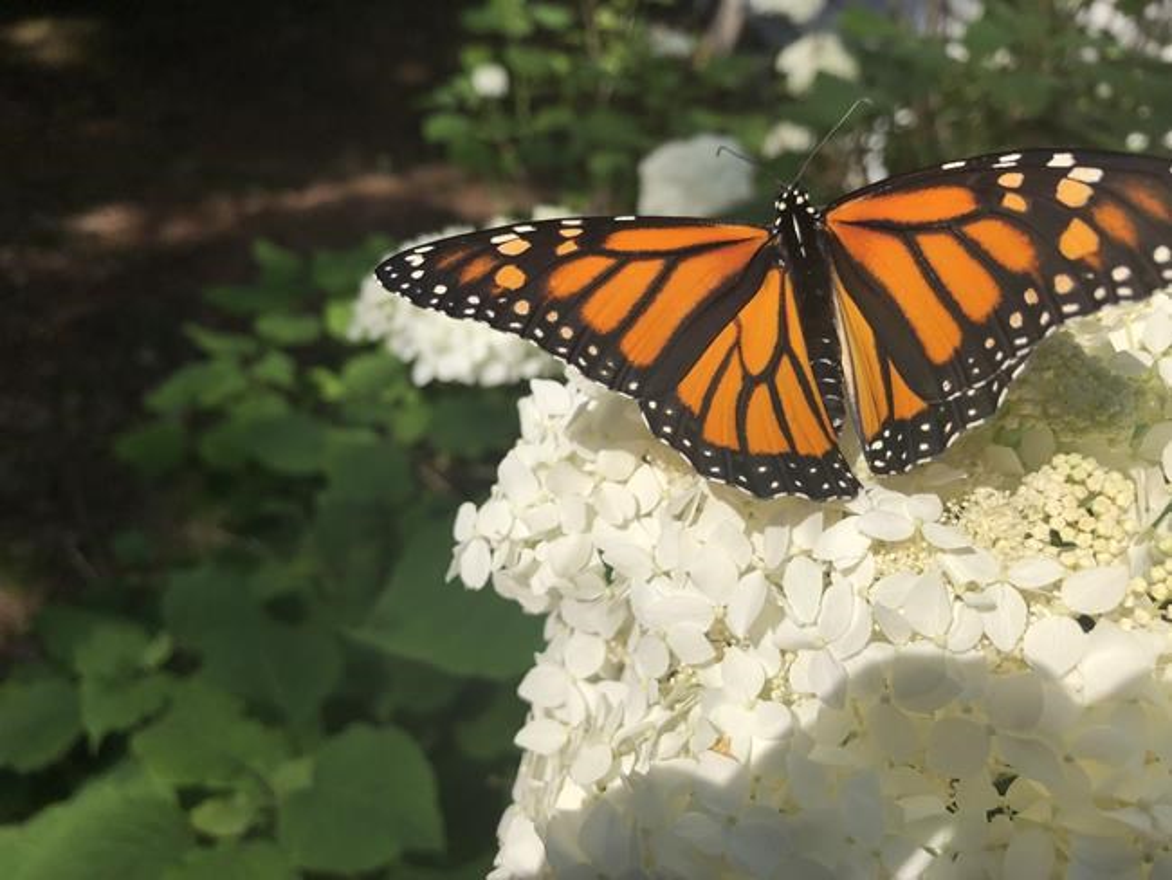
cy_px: 440
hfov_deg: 63.4
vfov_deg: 49.8
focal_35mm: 28
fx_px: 948
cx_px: 586
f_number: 1.8
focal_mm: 3.99
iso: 20
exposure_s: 1/2404
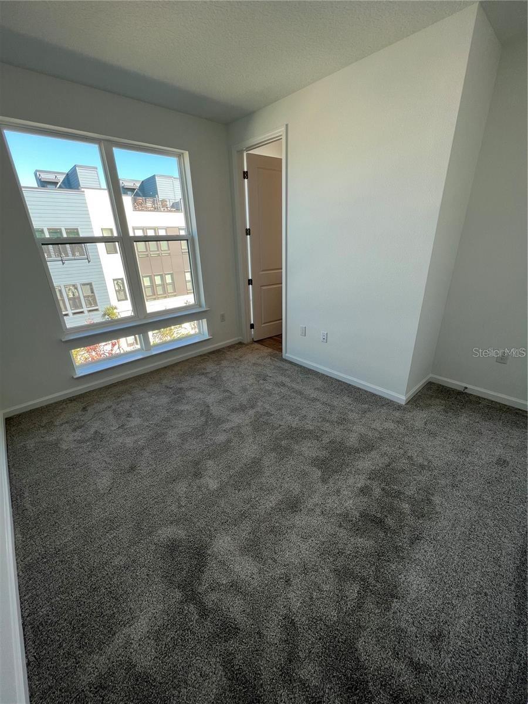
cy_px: 352
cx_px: 264
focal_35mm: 13
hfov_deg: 89.9
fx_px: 264
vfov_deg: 106.2
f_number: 1.8
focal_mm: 1.57
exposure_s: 1/99
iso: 32
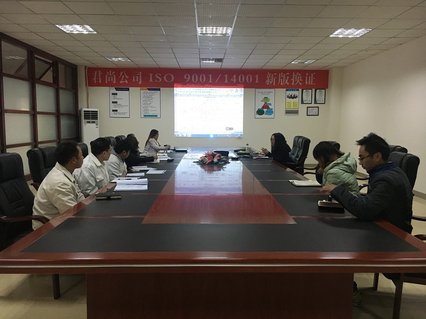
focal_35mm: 29
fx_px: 357
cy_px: 160
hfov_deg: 61.7
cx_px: 213
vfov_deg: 48.2
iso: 200
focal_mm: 4.15
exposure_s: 1/25
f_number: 2.2
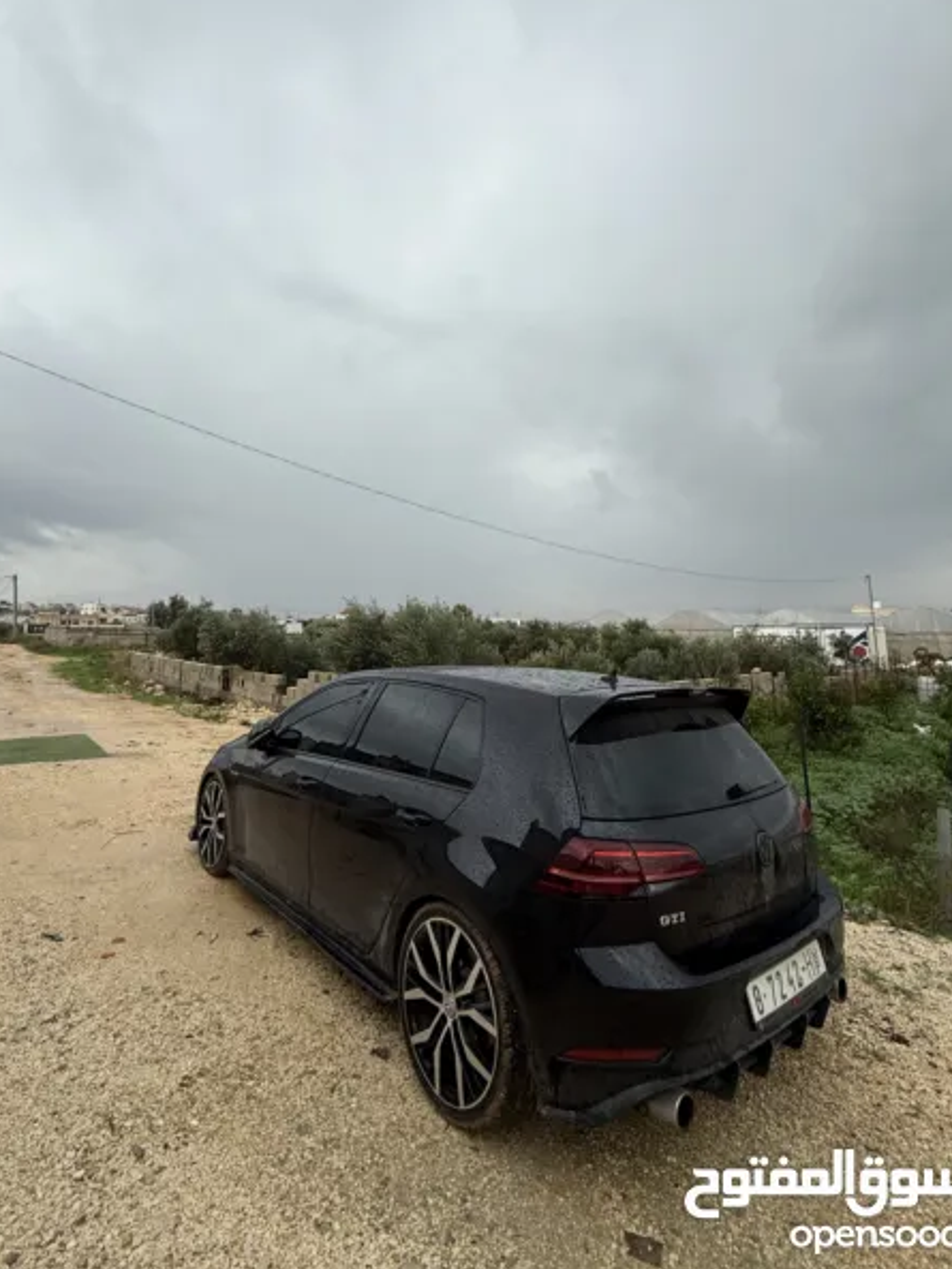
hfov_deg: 74.7
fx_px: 623
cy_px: 535
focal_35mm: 17
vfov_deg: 90.3
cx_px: 471
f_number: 2.2
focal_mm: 2.22
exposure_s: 1/613
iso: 50
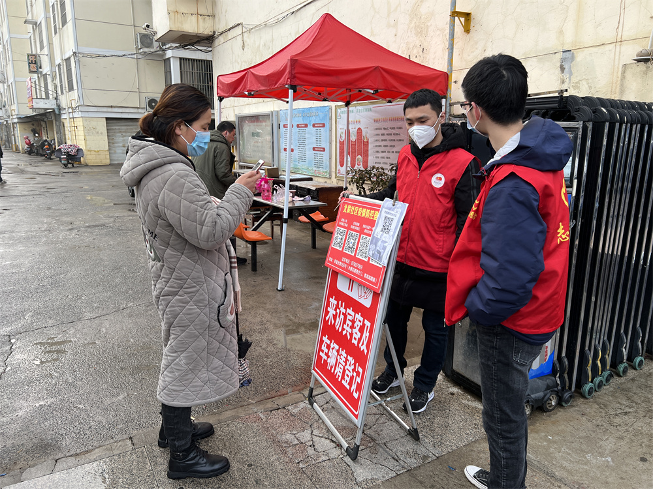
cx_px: 326
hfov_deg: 67.3
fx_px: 490
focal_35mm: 26
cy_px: 244
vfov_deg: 53.1
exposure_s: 1/289
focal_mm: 5.7
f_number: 1.5
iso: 40
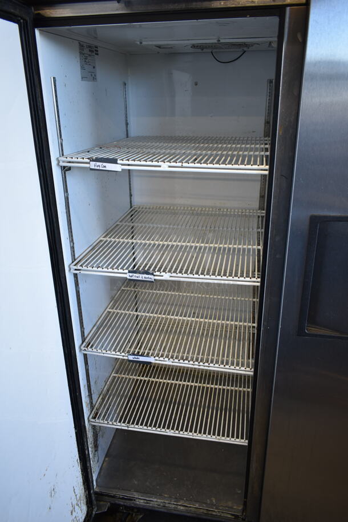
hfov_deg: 48.0
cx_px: 174
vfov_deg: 67.3
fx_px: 391
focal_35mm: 27
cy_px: 261
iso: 220
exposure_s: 1/30
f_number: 3.5
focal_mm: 18
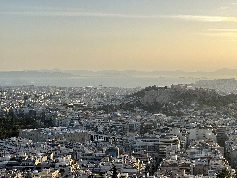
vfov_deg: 19.1
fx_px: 527
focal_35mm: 77
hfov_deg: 25.3
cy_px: 89
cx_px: 118
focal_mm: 9
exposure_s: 1/911
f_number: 2.8
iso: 32
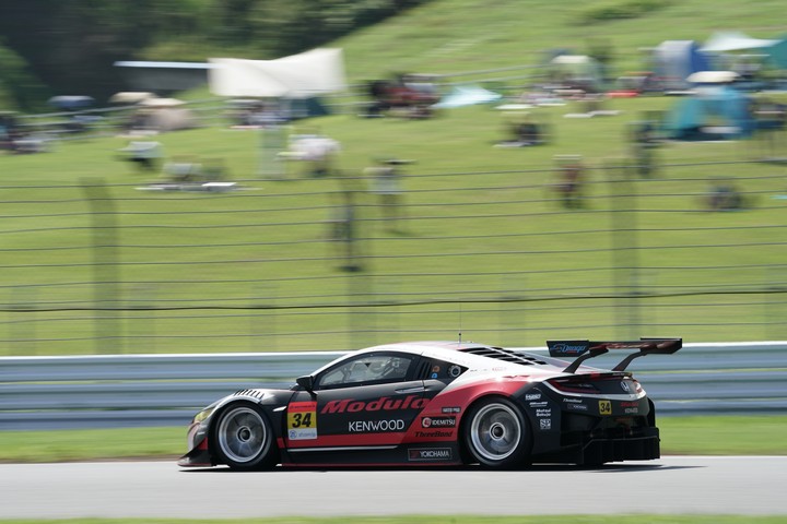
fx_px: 4372
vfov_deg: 6.9
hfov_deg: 10.3
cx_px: 394
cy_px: 262
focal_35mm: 200
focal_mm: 200
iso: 200
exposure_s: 1/160
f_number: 13
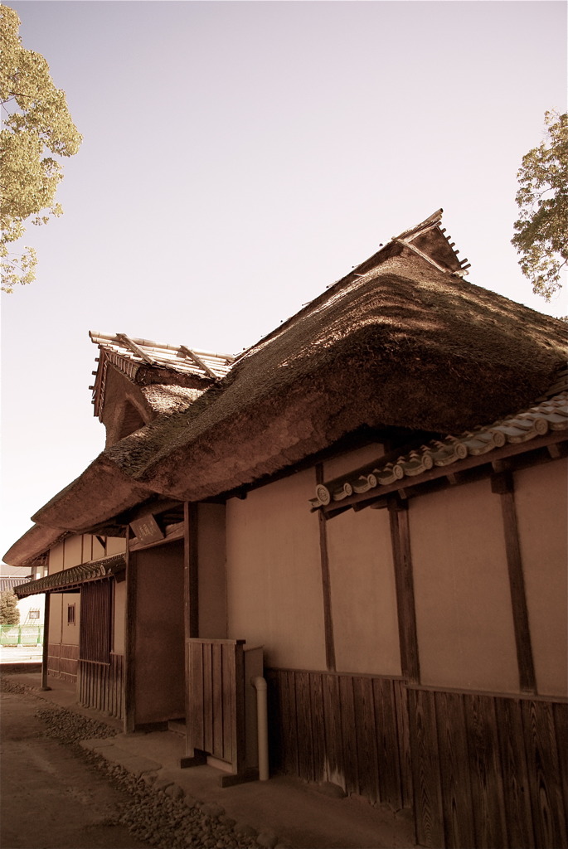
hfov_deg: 48.0
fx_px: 637
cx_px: 284
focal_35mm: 27
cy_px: 424
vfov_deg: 67.3
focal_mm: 18
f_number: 3.5
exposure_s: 1/350
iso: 200
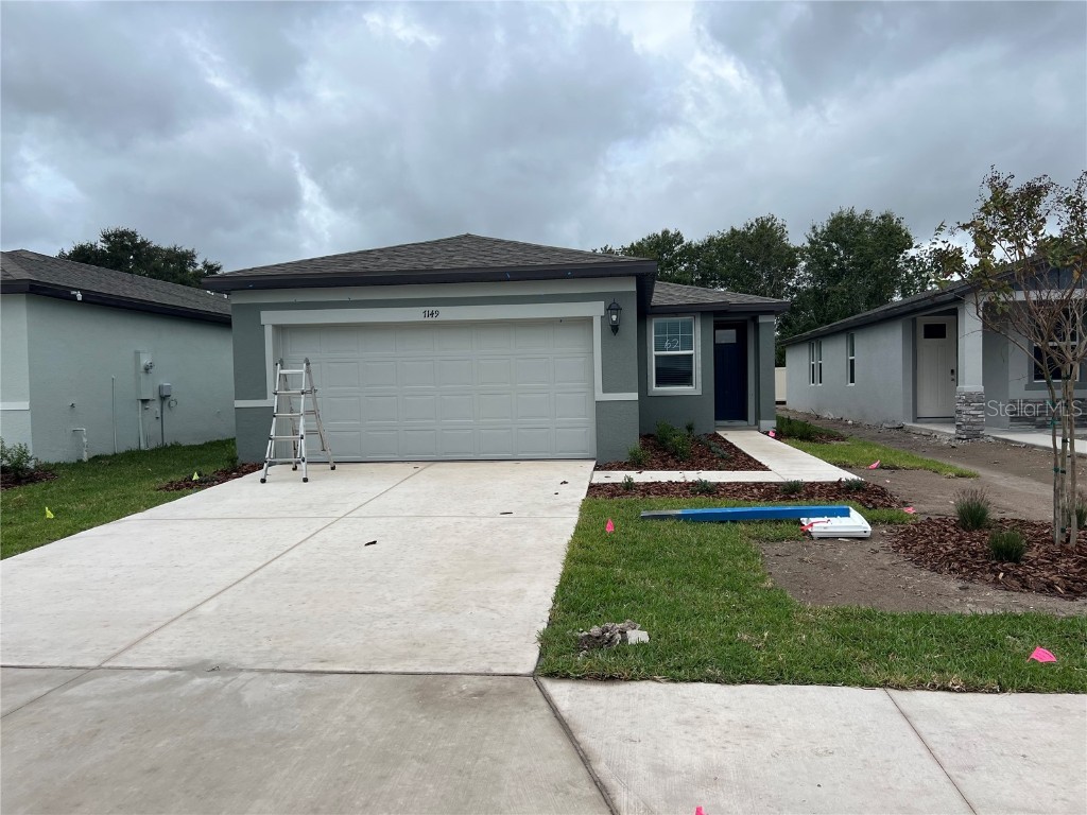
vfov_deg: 53.1
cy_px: 408
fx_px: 816
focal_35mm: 26
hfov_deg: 67.3
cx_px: 544
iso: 50
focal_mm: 5.7
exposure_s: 1/6211
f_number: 1.5
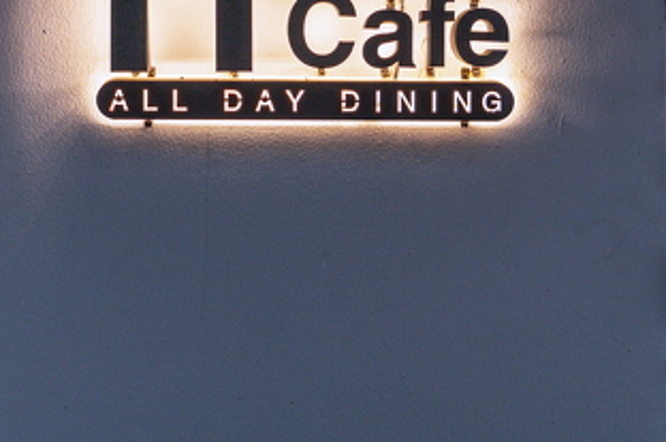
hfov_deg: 21.6
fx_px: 1736
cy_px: -41
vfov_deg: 14.2
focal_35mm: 94
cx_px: 207
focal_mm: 37
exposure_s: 1/640
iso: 500
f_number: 2.8
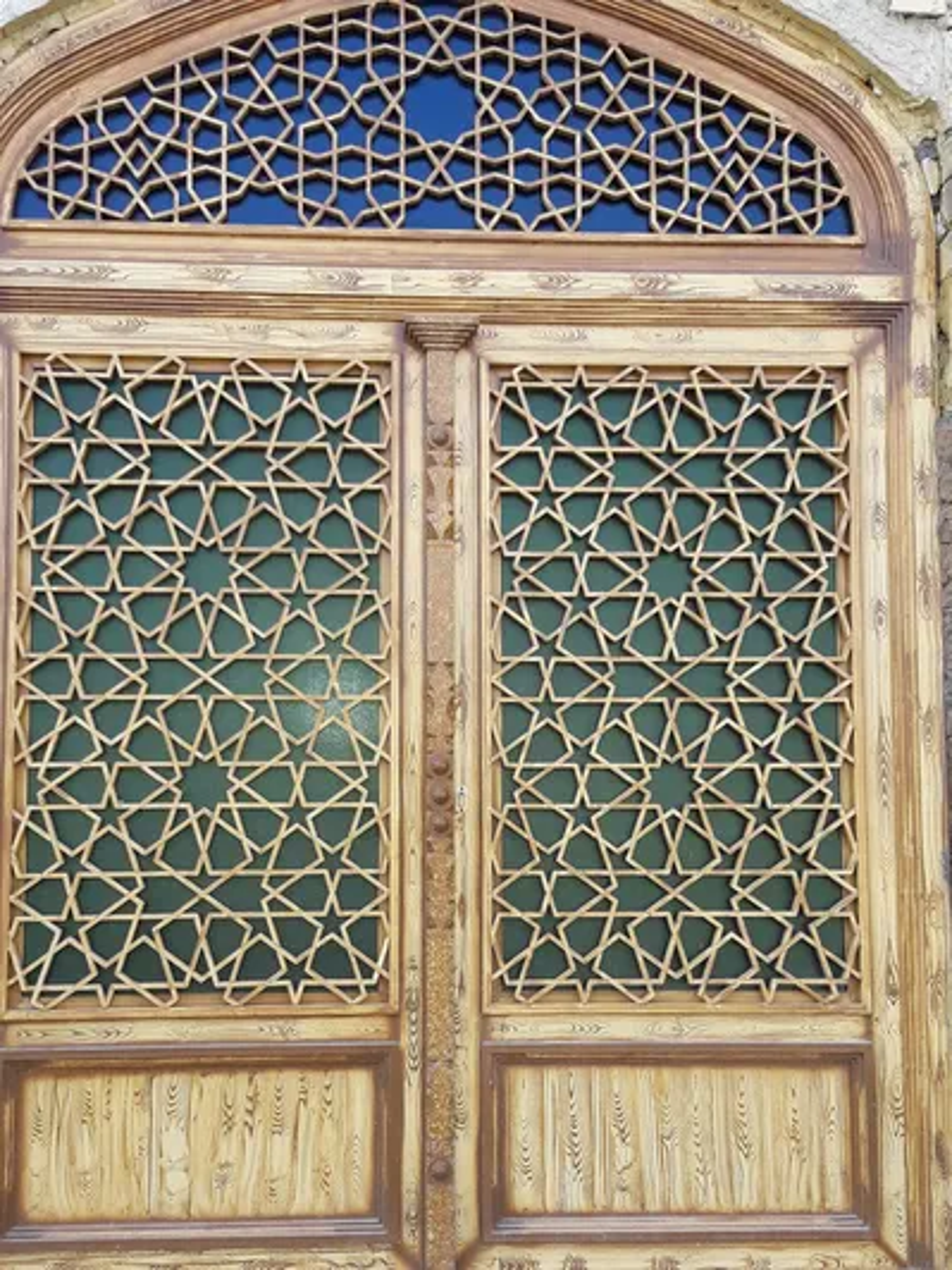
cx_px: 476
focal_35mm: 28
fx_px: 1027
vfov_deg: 63.4
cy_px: 635
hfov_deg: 49.7
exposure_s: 1/270
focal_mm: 3.7
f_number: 1.9
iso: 40
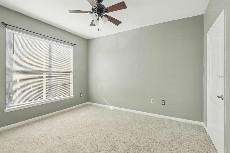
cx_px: 115
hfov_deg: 96.7
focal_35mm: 16
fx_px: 102
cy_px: 76
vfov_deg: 73.7
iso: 400
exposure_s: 1/400
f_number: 8
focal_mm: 16
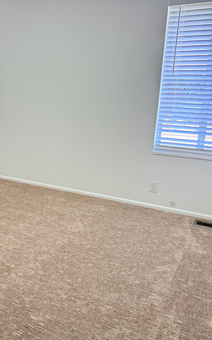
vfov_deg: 55.3
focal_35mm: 35
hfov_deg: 34.9
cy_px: 166
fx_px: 324
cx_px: 35
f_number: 1.78
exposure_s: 1/120
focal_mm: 6.76
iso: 250
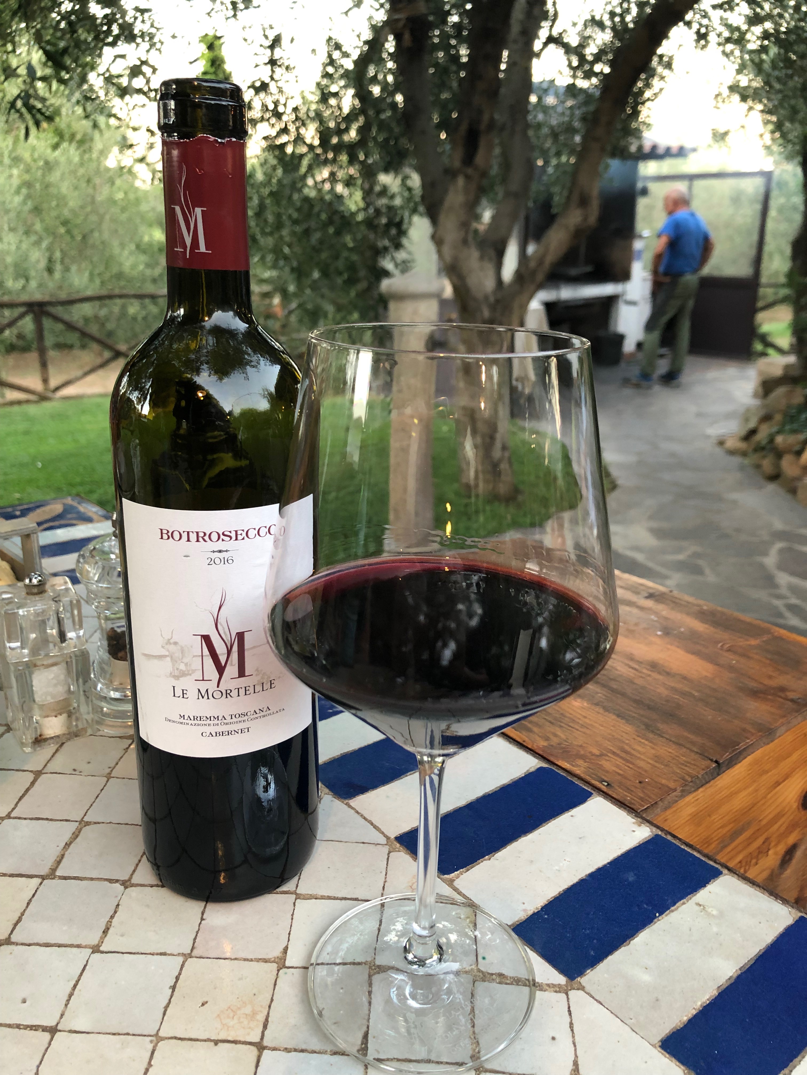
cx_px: 404
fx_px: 870
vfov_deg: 63.4
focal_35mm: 28
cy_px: 538
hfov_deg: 49.7
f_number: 1.8
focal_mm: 3.99
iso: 50
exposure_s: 1/15
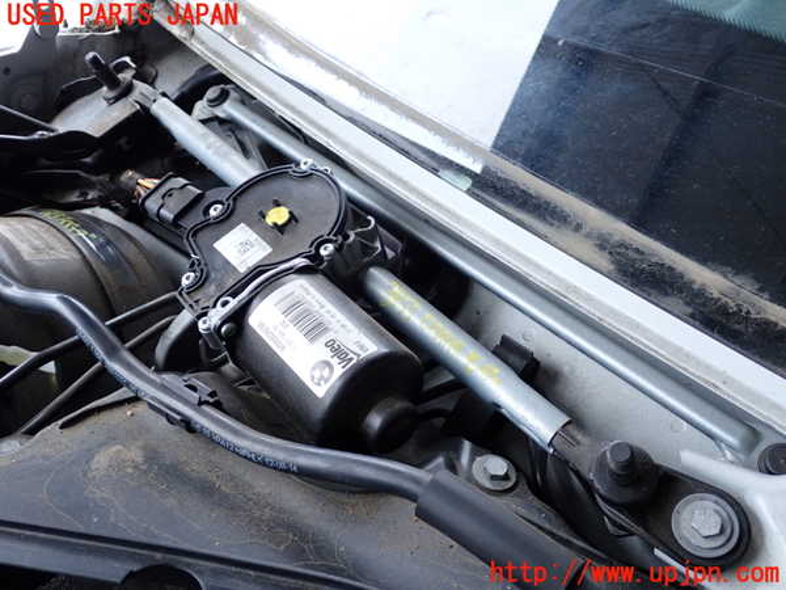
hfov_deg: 51.4
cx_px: 393
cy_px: 295
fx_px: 817
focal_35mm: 36
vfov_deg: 39.7
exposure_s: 1/125
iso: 250
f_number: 2.5
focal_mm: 6.37
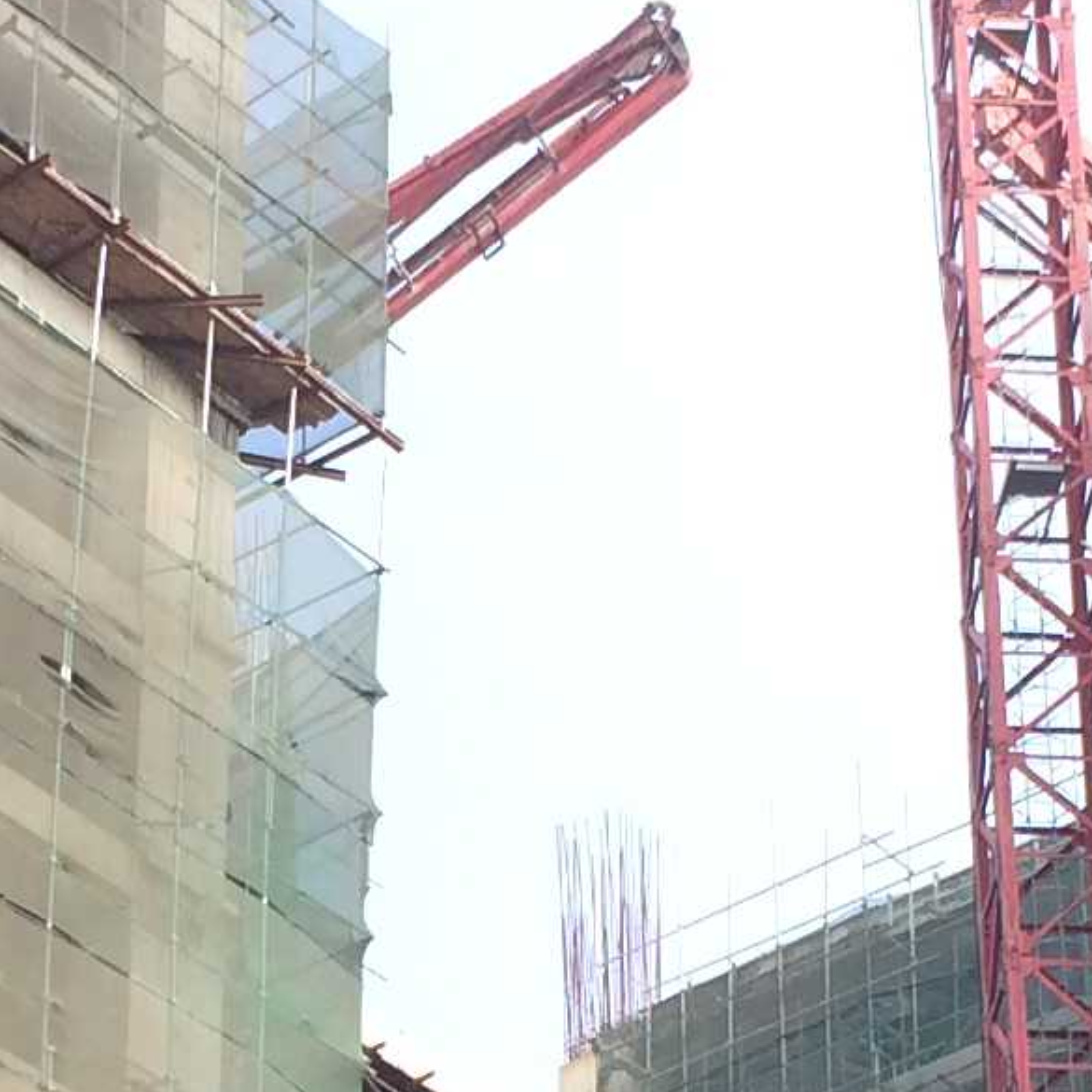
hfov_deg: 11.8
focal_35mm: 148
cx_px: 325
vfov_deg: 11.6
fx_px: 5282
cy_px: 1307
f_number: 2.2
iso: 32
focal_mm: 4.12
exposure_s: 1/604
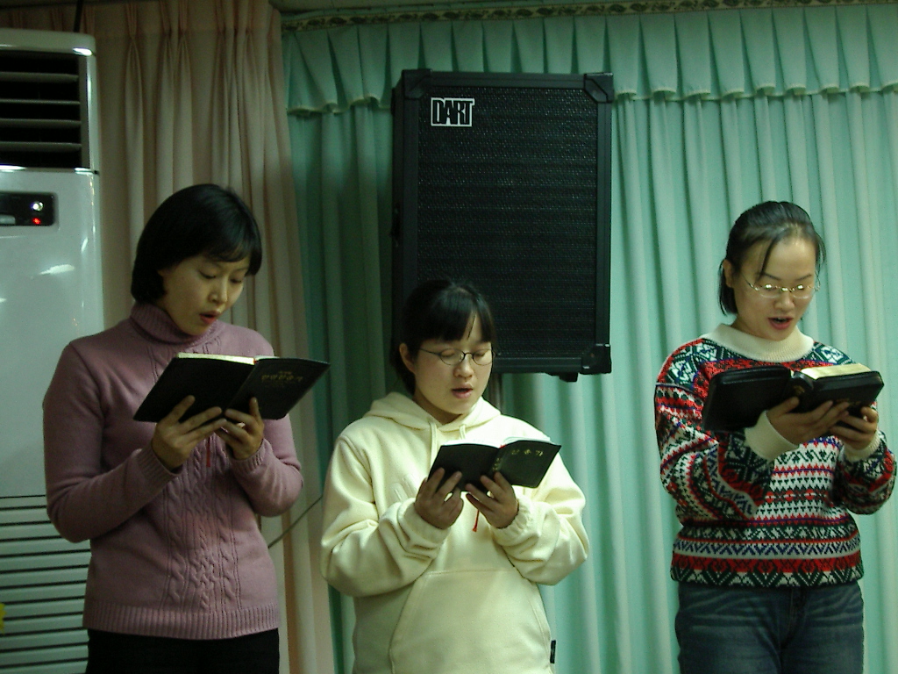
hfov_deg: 30.7
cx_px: 449
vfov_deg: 23.3
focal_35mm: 63
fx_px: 1634
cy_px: 337
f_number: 3.4
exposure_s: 1/13
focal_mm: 9.6
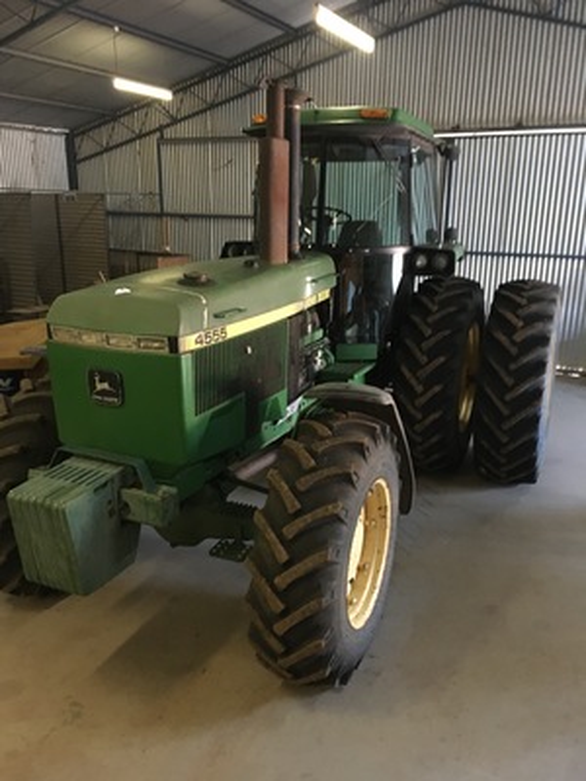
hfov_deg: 48.2
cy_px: 390
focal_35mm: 29
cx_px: 293
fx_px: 655
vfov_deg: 61.7
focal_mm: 4.15
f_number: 2.2
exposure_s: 1/17
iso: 400
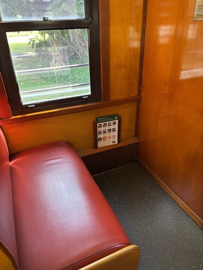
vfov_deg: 67.3
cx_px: 102
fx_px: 203
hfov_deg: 53.1
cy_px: 135
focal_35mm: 26
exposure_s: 1/60
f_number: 1.6
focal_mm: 5.96
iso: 200
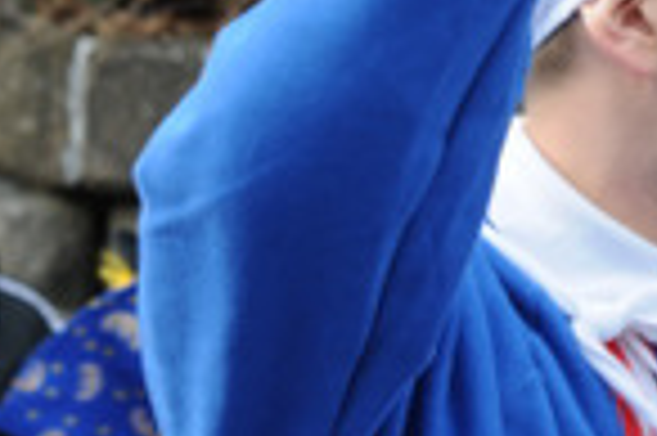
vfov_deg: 3.8
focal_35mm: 359
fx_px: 6544
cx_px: 801
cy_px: 22
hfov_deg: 5.7
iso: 200
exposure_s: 1/125
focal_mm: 70
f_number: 5.6
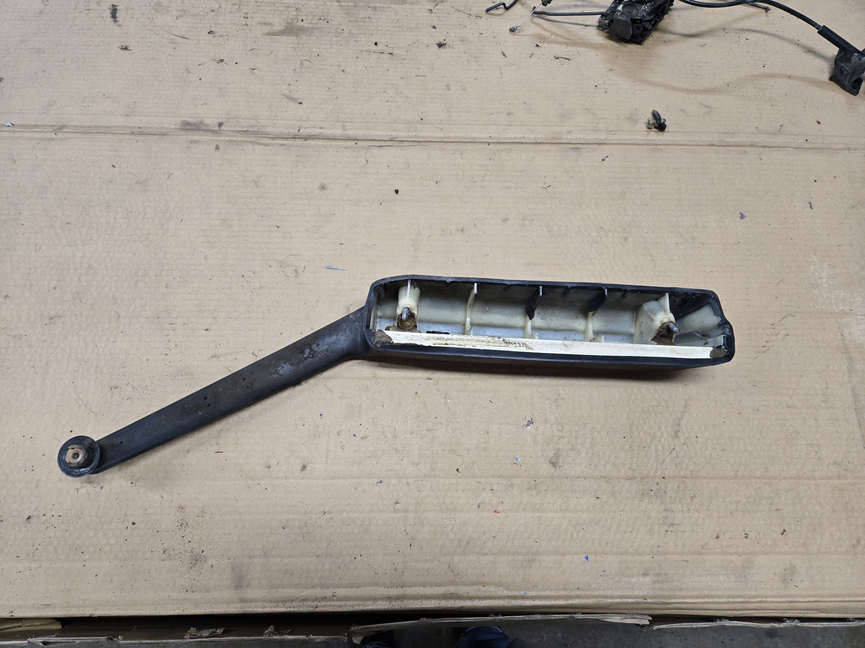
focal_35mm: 23
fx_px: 575
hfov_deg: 73.9
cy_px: 324
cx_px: 432
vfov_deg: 58.9
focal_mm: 5.4
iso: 500
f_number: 1.8
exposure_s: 1/120
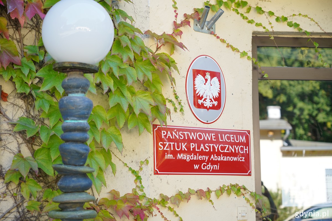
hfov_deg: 28.5
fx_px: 655
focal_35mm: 71
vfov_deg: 19.2
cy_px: 110
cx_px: 166
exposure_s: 1/200
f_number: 4
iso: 400
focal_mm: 71
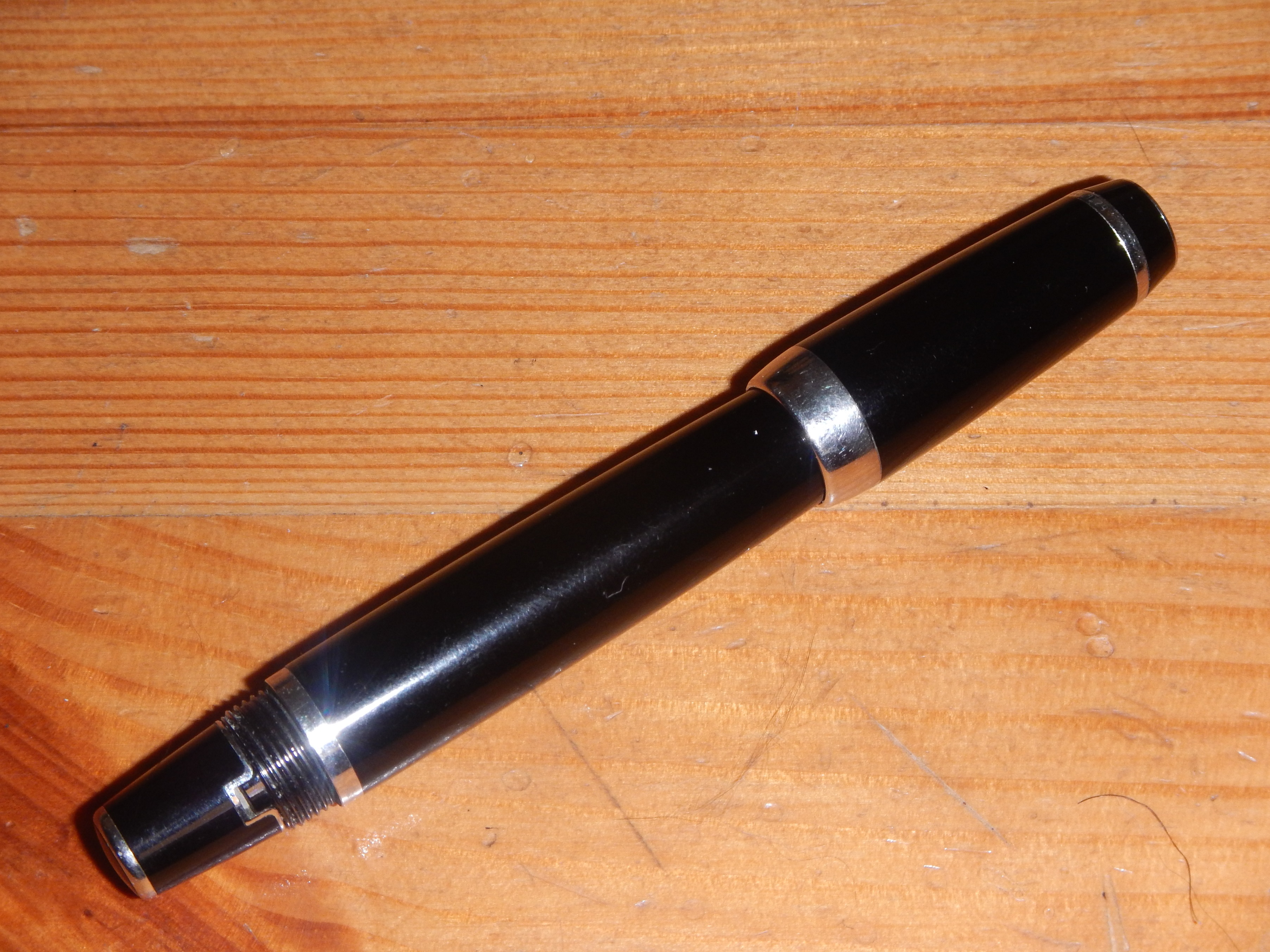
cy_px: 476
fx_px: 2605
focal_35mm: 71
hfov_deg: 27.4
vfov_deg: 20.7
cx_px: 635
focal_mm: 12.8
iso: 200
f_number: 8.6
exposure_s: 1/30
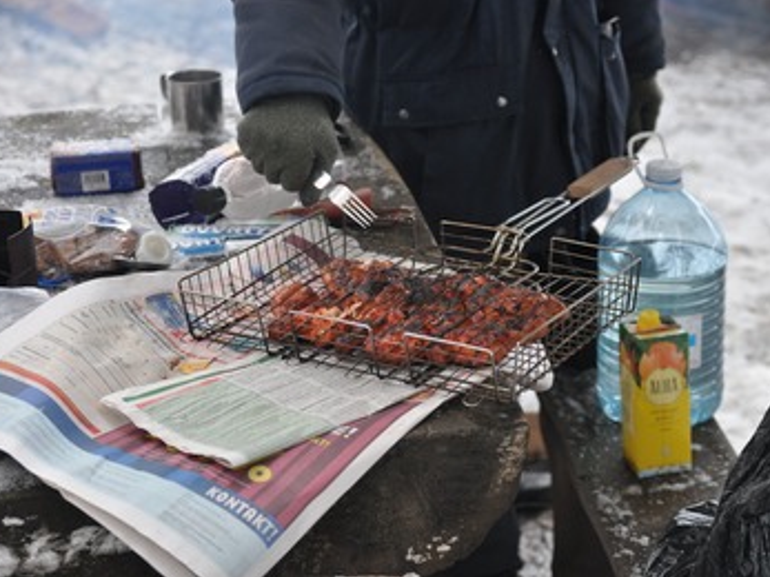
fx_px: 1846
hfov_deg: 23.6
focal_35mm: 83
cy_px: 290
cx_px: 411
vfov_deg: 17.8
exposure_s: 1/60
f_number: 2.8
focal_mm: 50
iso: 400
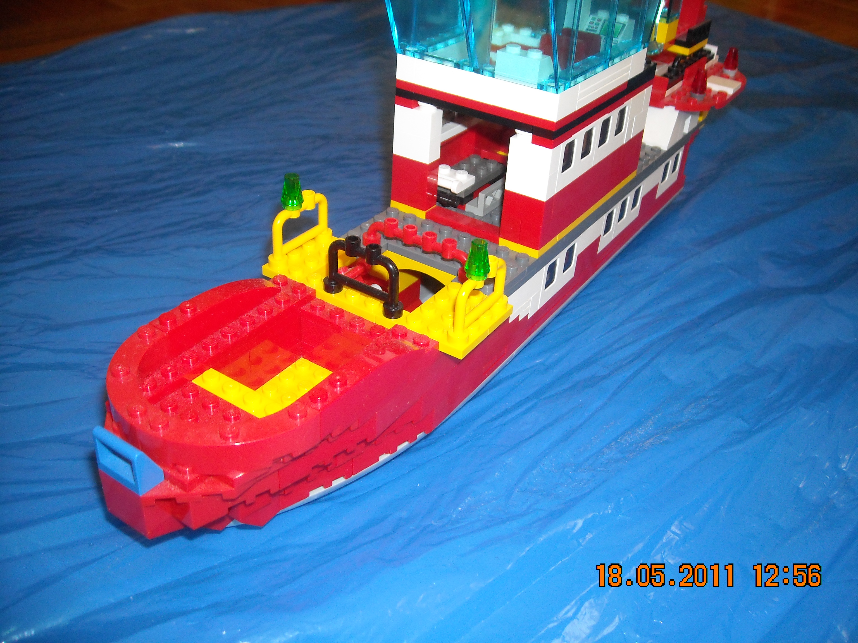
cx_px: 429
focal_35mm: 35
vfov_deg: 40.7
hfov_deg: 52.6
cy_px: 322
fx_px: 868
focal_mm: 5.7
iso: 200
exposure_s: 1/60
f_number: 2.8
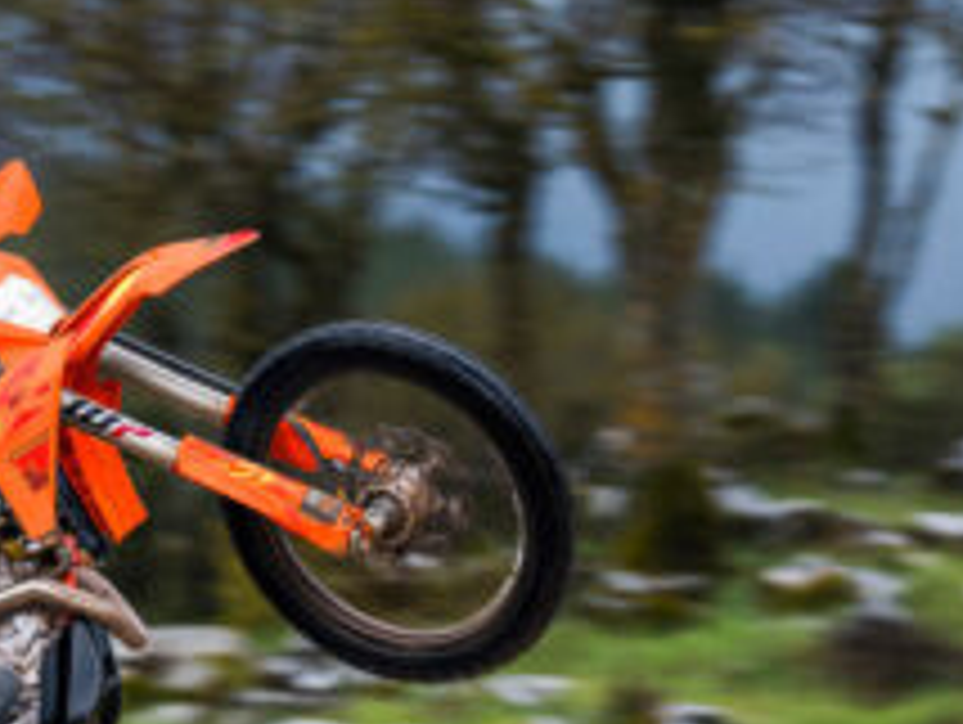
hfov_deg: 6.8
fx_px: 8077
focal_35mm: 290
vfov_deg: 5.1
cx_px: -256
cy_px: 375
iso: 100
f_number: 2.8
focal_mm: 85
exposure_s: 1/400
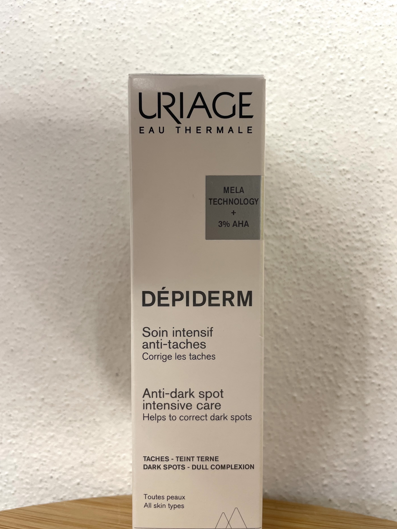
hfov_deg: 49.7
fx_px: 428
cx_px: 203
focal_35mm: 28
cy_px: 266
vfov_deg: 63.4
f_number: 1.6
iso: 64
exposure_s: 1/50
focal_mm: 4.2
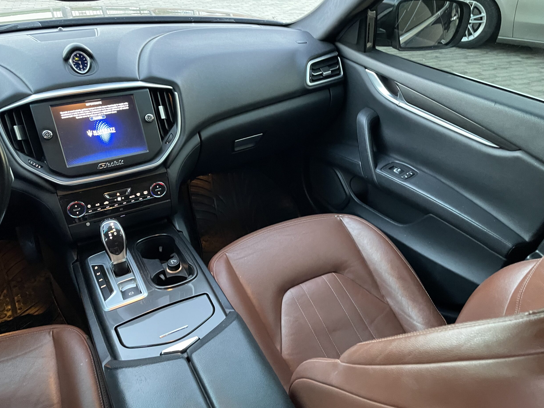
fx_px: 424
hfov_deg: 65.3
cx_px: 274
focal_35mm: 27
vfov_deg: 51.4
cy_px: 203
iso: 640
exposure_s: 1/33
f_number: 1.6
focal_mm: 4.2
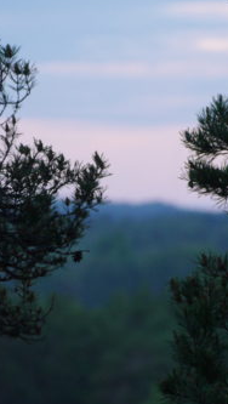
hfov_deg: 1.9
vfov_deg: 3.4
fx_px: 6838
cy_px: 204
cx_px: 155
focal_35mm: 638
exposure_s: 1/400
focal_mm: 150
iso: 800
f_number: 5.6
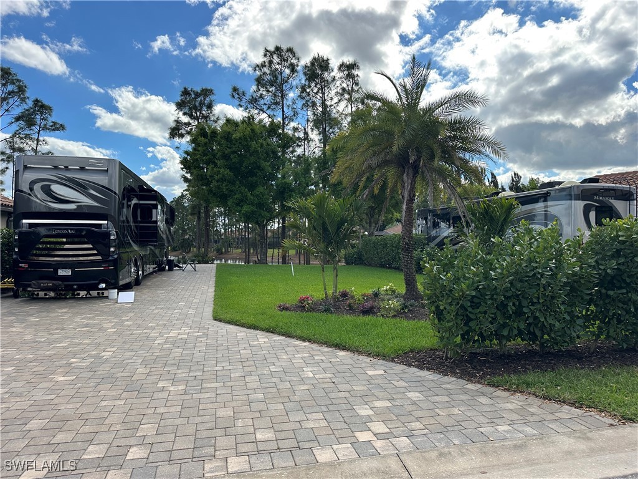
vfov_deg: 56.8
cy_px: 240
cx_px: 319
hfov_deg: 71.6
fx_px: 442
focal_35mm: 24
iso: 80
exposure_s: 1/3472
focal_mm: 6.86
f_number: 1.78
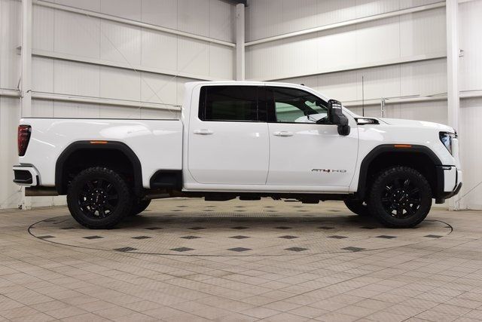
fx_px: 522
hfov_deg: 49.5
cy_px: 161
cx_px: 241
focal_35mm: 39
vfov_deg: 34.2
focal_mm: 26
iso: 500
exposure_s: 1/30
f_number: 7.1
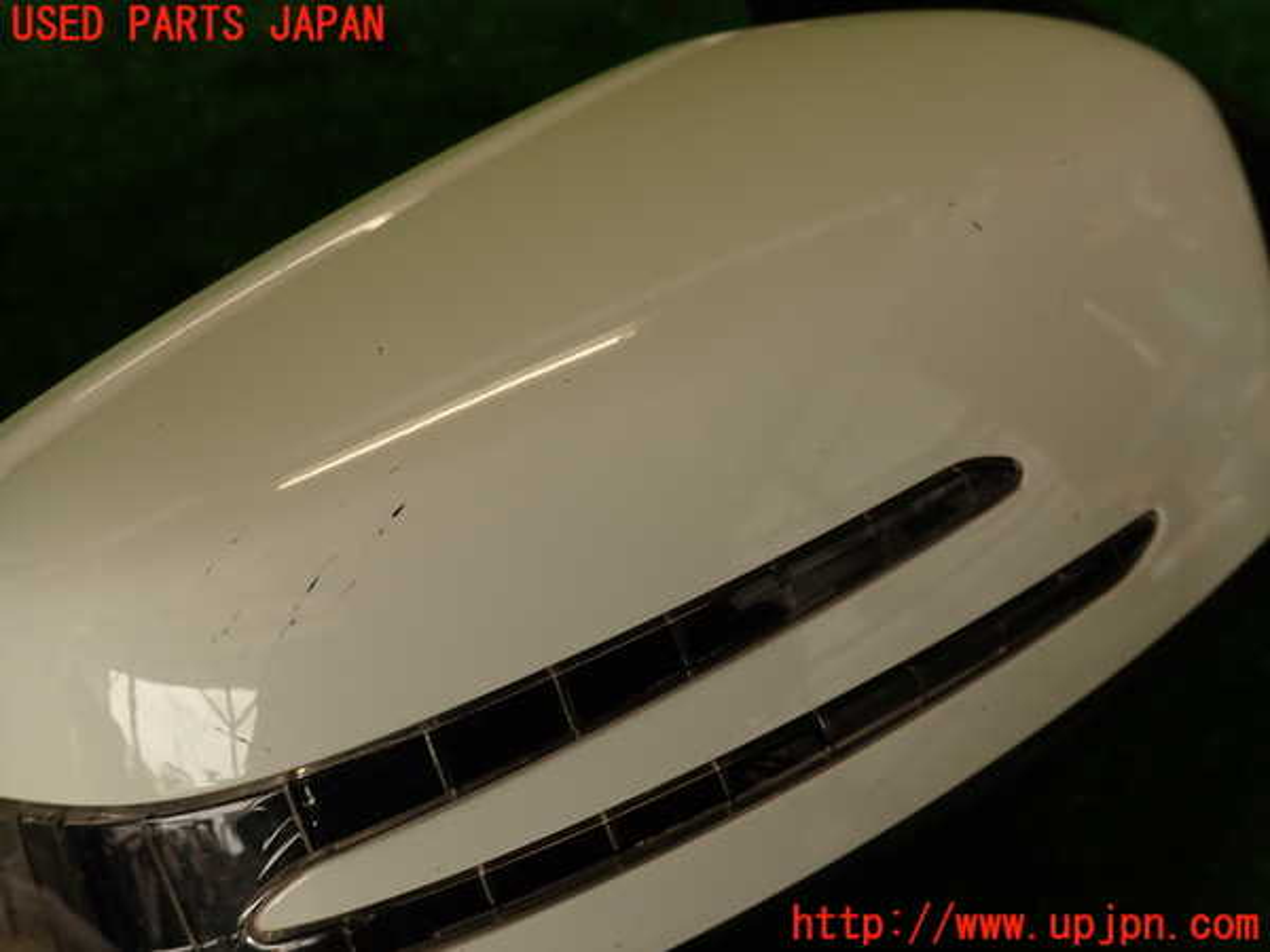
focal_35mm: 25
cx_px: 635
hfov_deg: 69.4
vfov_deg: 54.9
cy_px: 476
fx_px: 917
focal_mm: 4.5
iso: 100
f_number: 2.8
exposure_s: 1/125
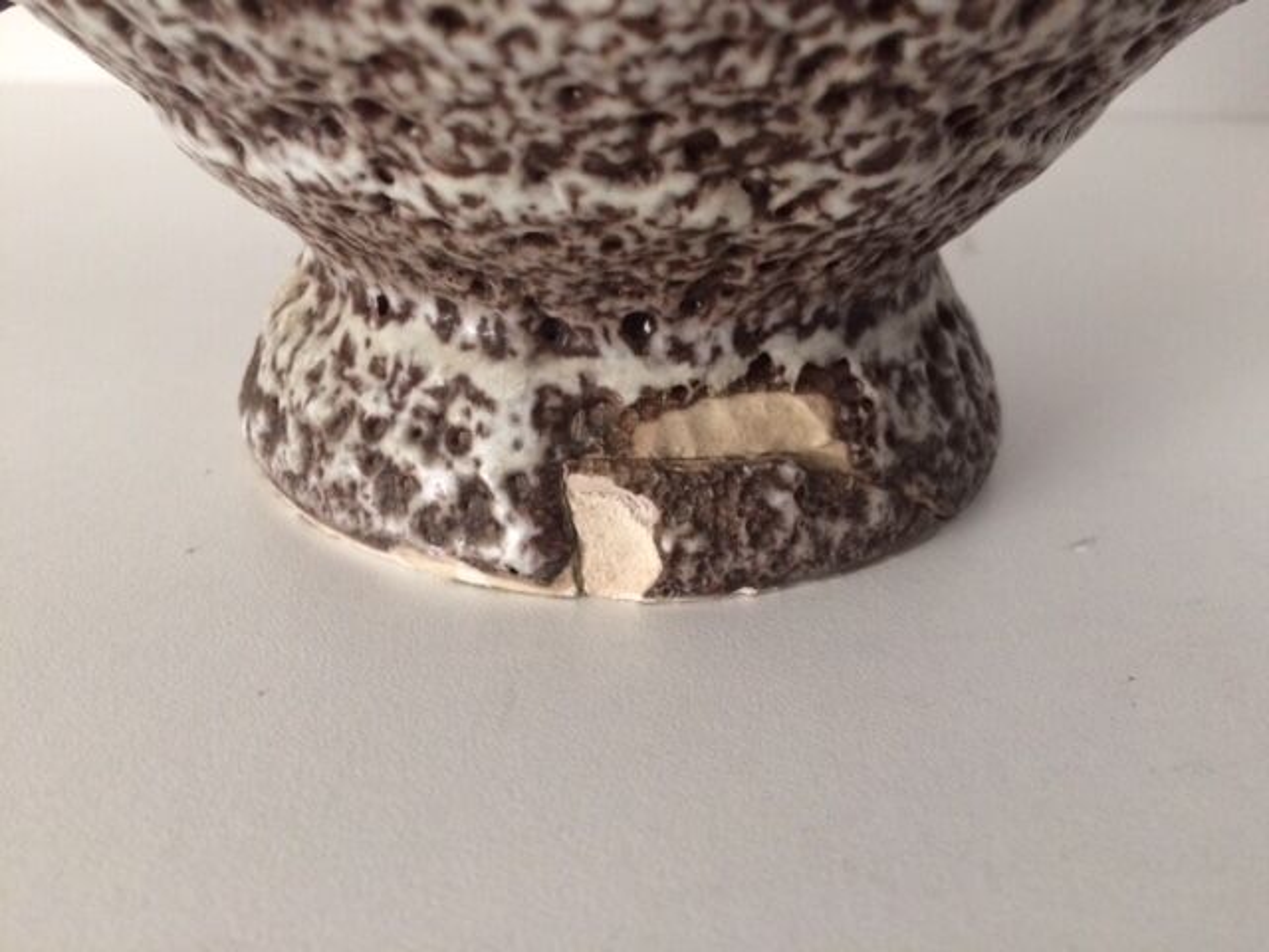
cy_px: 476
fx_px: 1063
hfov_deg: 61.7
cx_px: 634
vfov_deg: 48.2
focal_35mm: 29
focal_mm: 4.15
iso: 250
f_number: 2.2
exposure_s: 1/33
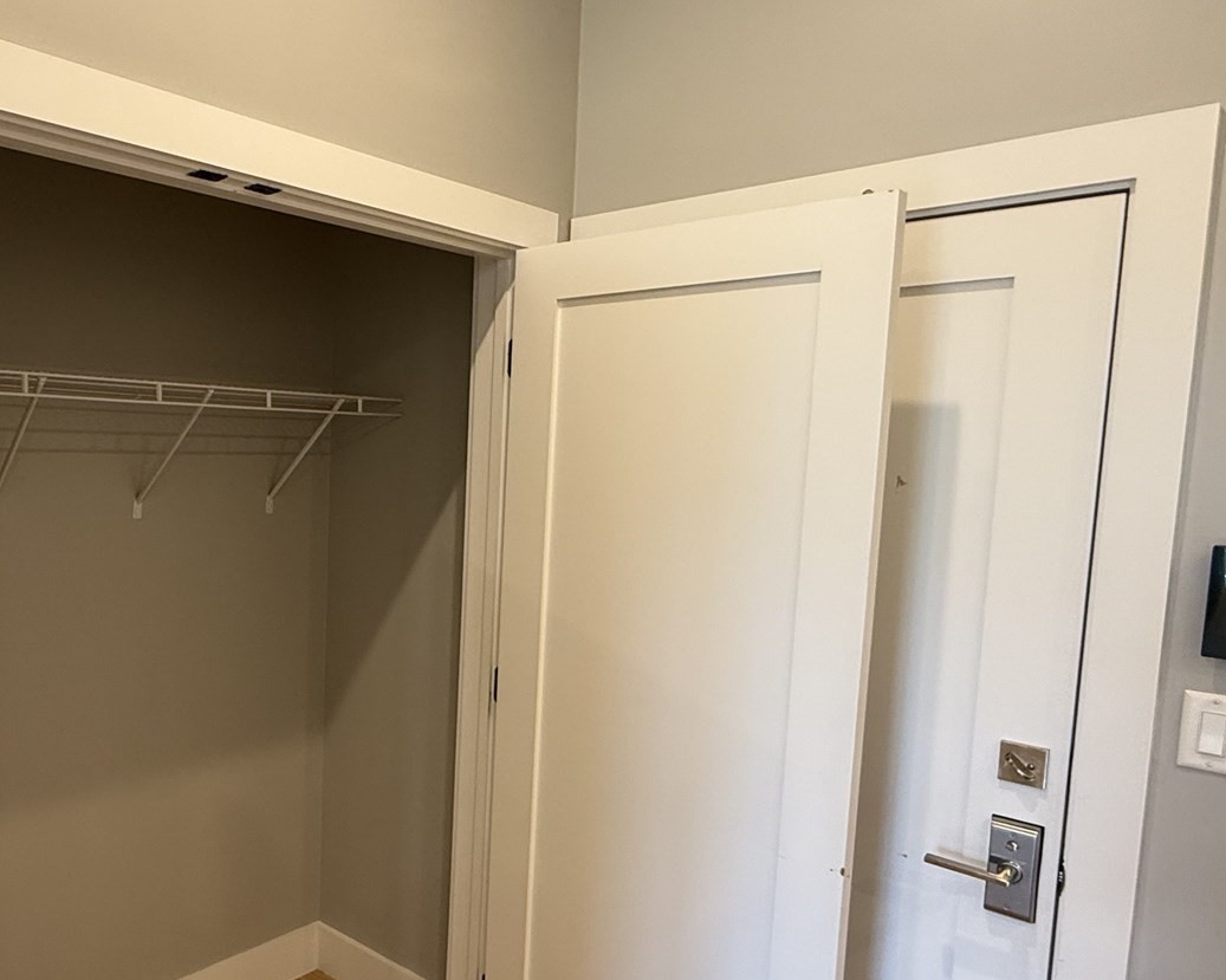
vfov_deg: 53.1
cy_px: 538
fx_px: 979
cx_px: 359
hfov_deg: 61.7
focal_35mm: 27
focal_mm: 2.22
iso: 200
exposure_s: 1/60
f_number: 2.2
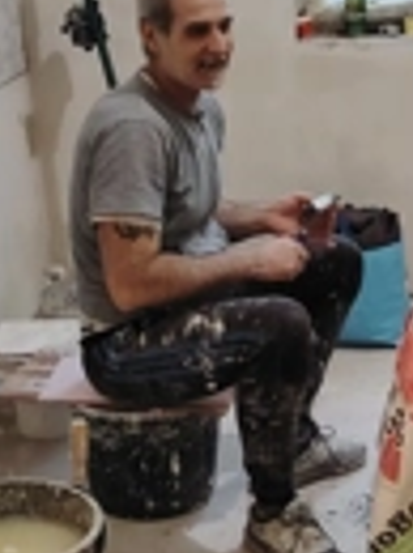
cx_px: 158
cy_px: 230
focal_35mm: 74
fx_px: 1181
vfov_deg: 26.3
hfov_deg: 19.8
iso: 1903
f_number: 1.75
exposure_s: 1/100
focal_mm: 5.25
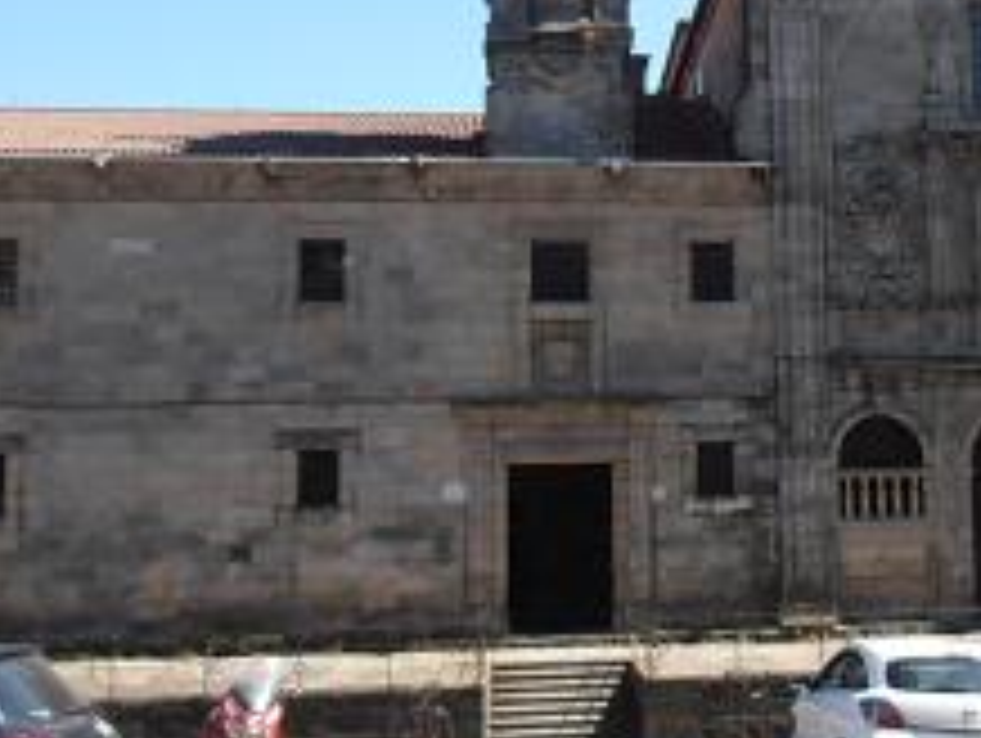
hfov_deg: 32.1
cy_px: 266
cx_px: 810
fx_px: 1646
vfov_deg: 25.2
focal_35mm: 58
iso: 80
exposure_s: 1/640
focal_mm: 4.2
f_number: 3
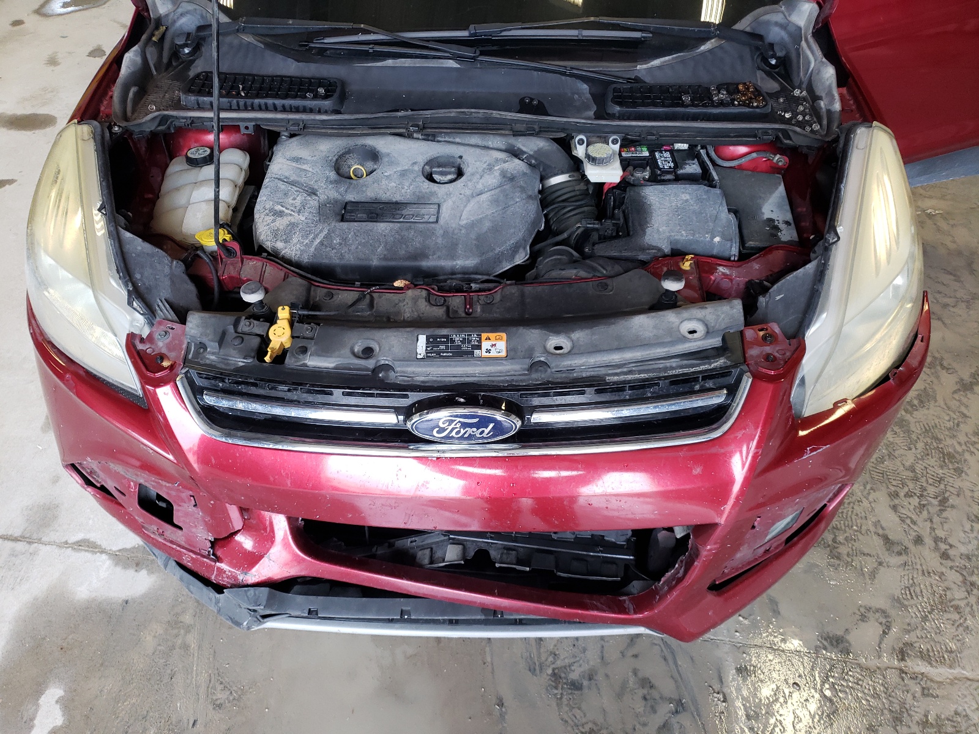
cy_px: 367
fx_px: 735
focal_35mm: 26
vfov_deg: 53.1
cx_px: 490
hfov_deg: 67.3
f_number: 1.5
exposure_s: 1/120
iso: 96
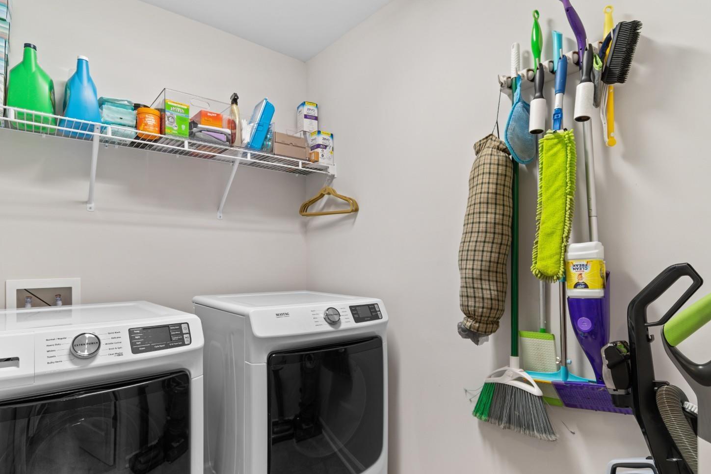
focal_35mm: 19
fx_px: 375
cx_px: 339
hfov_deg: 86.8
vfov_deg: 64.5
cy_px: 256
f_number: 4.8
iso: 100
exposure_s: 1/3
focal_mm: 11.5
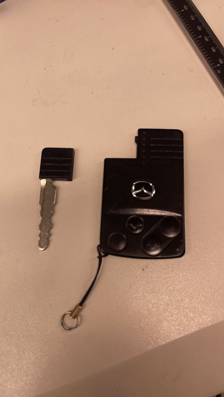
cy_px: 196
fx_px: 306
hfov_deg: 40.2
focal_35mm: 29
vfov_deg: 66.1
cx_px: 100
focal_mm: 5.1
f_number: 1.6
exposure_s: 1/120
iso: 50
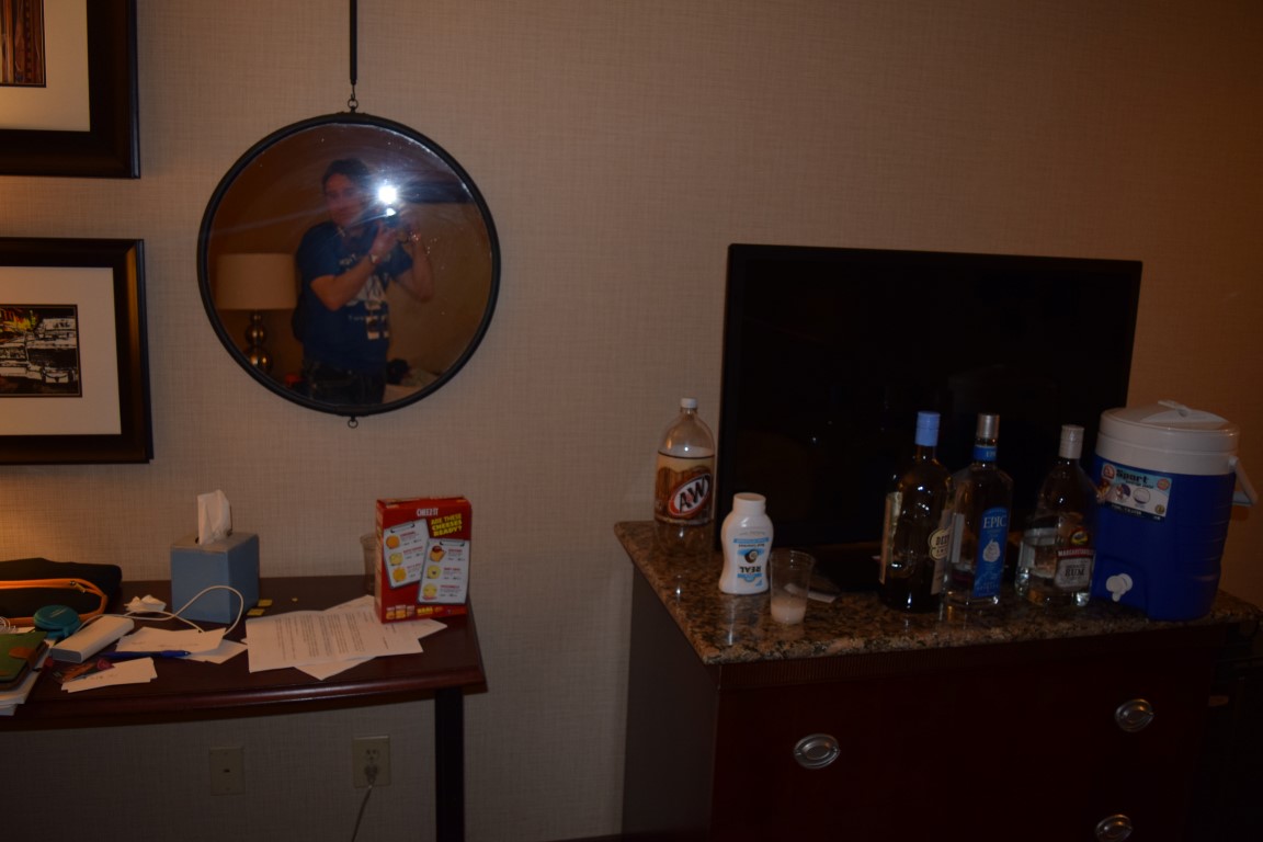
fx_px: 947
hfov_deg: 67.4
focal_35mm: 27
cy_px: 421
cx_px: 632
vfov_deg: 47.9
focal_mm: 18
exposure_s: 1/60
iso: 800
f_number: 3.5
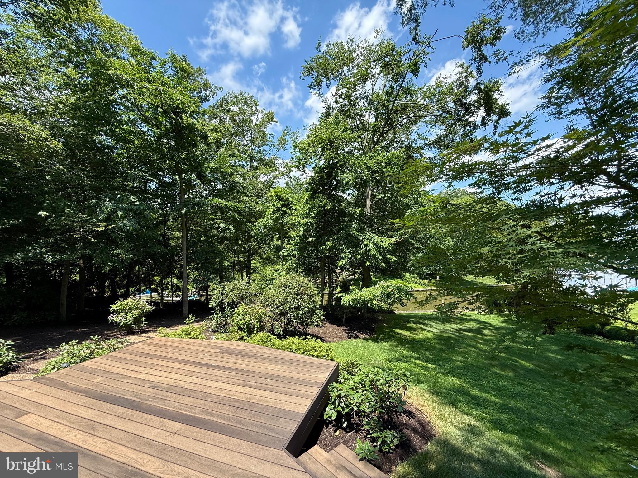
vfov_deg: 85.7
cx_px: 319
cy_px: 239
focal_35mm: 14
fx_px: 258
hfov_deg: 102.1
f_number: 2.2
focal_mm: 2.22
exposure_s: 1/644
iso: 64
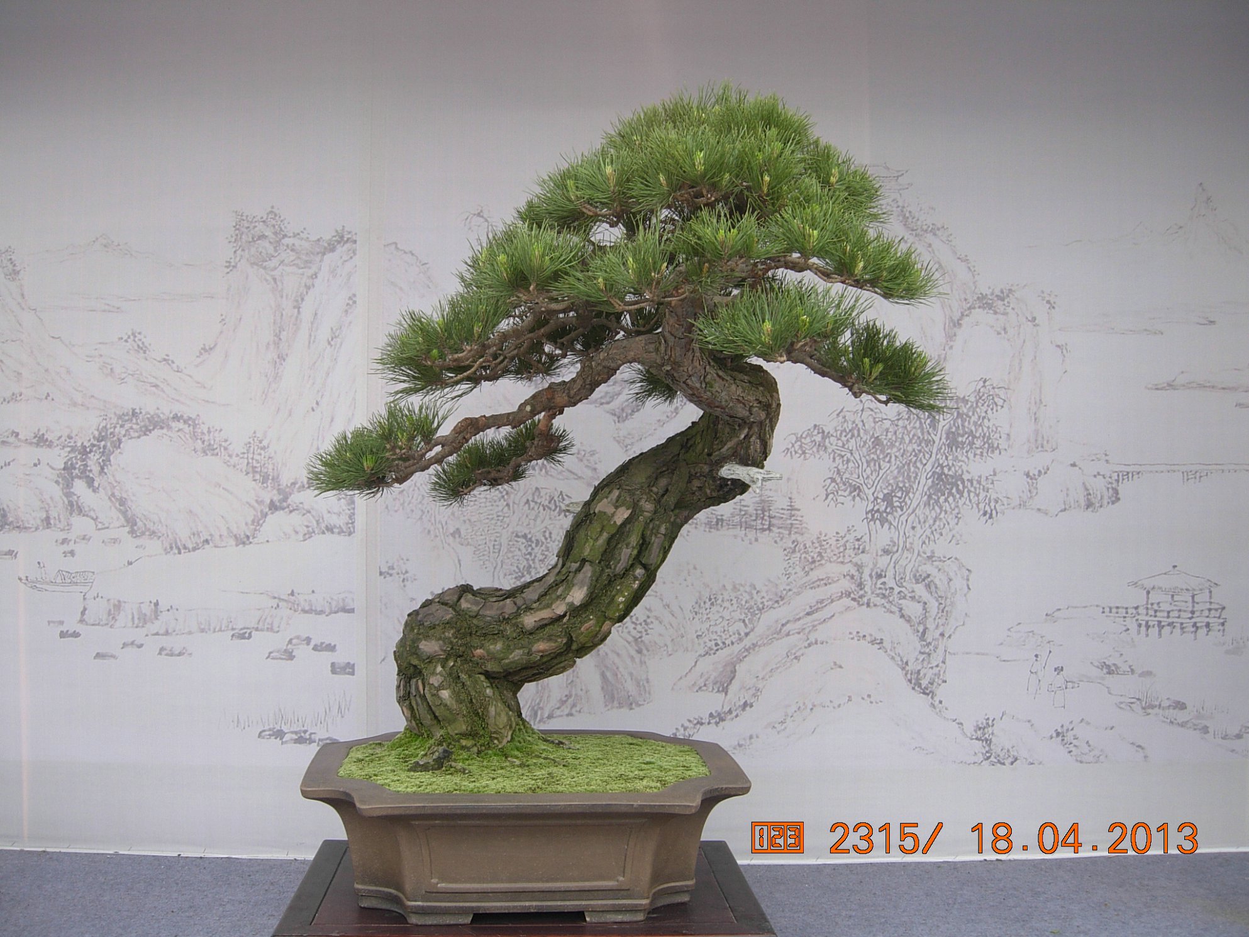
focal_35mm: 36
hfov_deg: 51.4
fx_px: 1299
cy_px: 468
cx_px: 624
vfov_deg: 39.6
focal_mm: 7.5
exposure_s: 1/98.7
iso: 50
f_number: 3.8
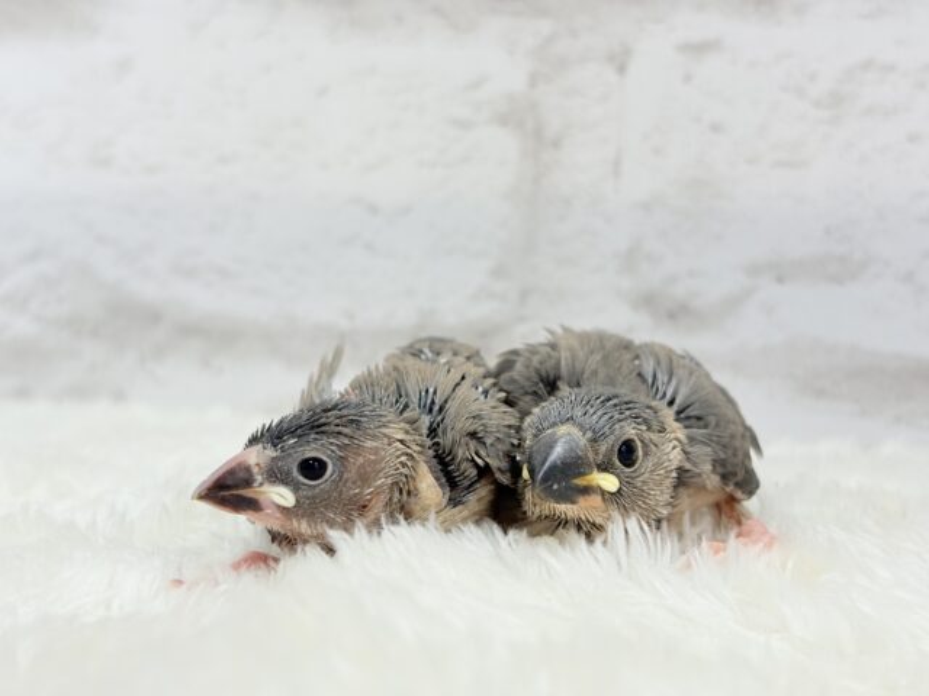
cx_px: 464
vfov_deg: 28.0
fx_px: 1396
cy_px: 348
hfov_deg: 36.8
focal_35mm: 52
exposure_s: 1/50
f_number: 1.6
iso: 40
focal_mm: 5.96
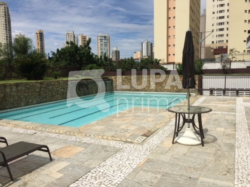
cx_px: 125
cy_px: 94
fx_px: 209
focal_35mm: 29
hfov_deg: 61.7
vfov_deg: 48.2
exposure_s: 1/4950
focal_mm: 4.15
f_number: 2.2
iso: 32
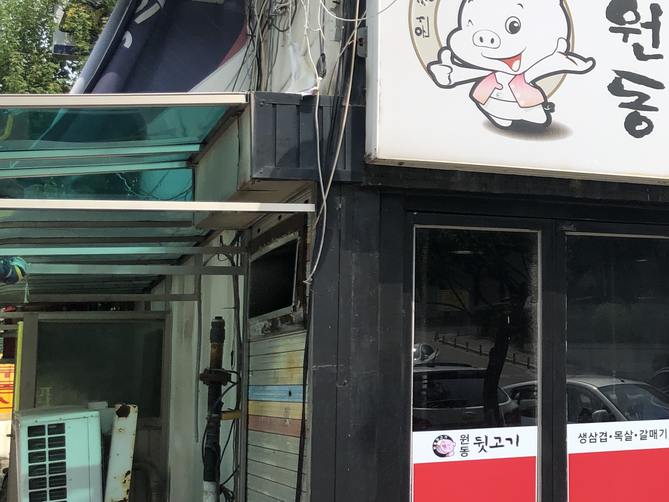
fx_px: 1121
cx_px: 635
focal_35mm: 58
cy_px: 225
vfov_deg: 25.2
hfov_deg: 31.3
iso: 20
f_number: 1.8
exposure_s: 1/1600
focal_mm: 4
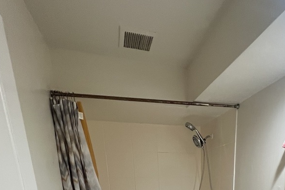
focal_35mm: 25
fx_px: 198
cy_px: 238
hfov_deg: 69.9
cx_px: 185
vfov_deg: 36.6
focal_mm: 1.57
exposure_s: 1/60
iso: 250
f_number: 1.8
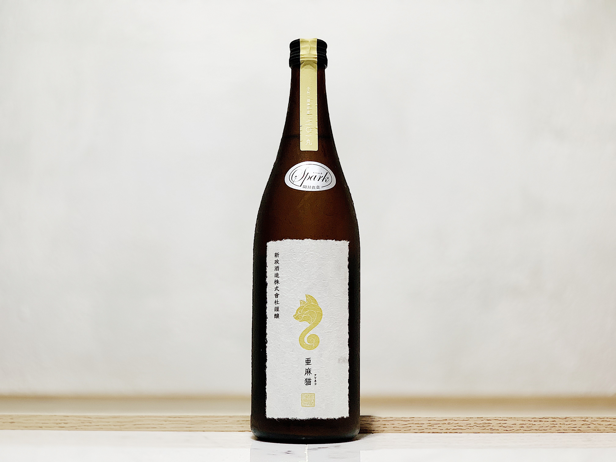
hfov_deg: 36.8
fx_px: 925
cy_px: 231
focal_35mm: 52
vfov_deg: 28.0
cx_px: 308
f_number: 2.4
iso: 80
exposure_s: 1/122
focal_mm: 6
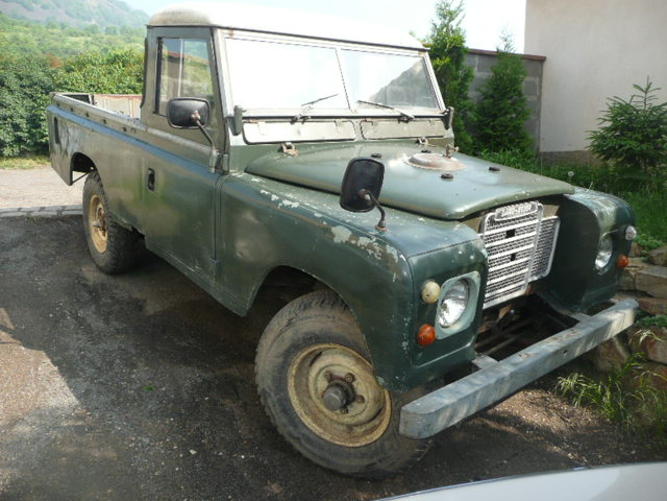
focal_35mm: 28
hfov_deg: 63.4
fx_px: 540
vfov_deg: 49.7
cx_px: 334
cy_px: 250
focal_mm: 4.6
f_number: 3.3
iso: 100
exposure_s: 1/250
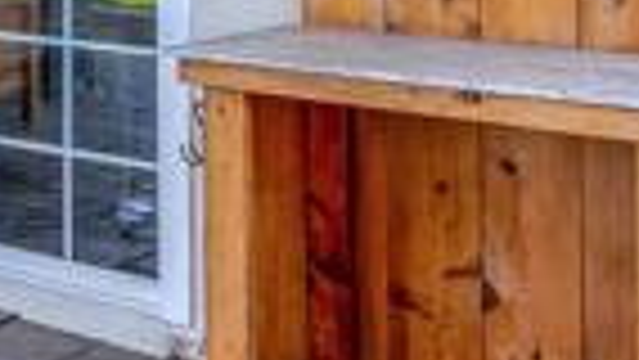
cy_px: -158
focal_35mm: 87
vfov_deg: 13.2
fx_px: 1481
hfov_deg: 17.6
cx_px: -621
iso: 400
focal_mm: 18.5
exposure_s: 1/200
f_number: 8
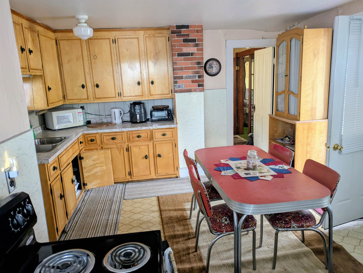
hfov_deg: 69.4
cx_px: 182
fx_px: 262
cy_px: 136
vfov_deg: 54.9
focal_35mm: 25
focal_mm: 5.43
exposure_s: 1/30
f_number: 1.89
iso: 313
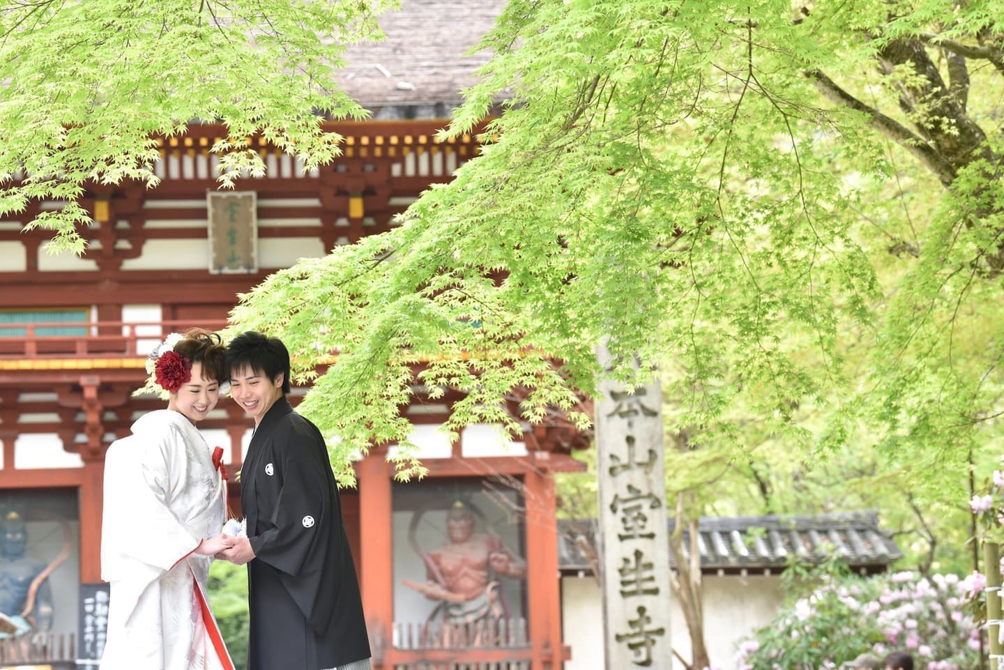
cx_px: 502
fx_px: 3069
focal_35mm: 110
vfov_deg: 12.5
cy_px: 335
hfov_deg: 18.6
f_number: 5.6
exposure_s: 1/320
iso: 1000
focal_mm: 110
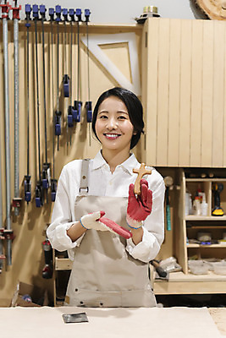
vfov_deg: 38.2
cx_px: 113
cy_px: 169
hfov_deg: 26.0
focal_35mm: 52
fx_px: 489
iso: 800
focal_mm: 52
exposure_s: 1/125
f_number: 2.8
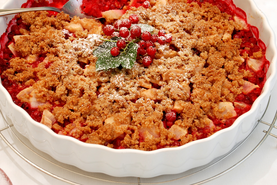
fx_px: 670
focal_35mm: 87
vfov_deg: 15.8
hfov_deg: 23.4
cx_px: 138
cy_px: 92
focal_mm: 58
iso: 100
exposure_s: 1/100
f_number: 10
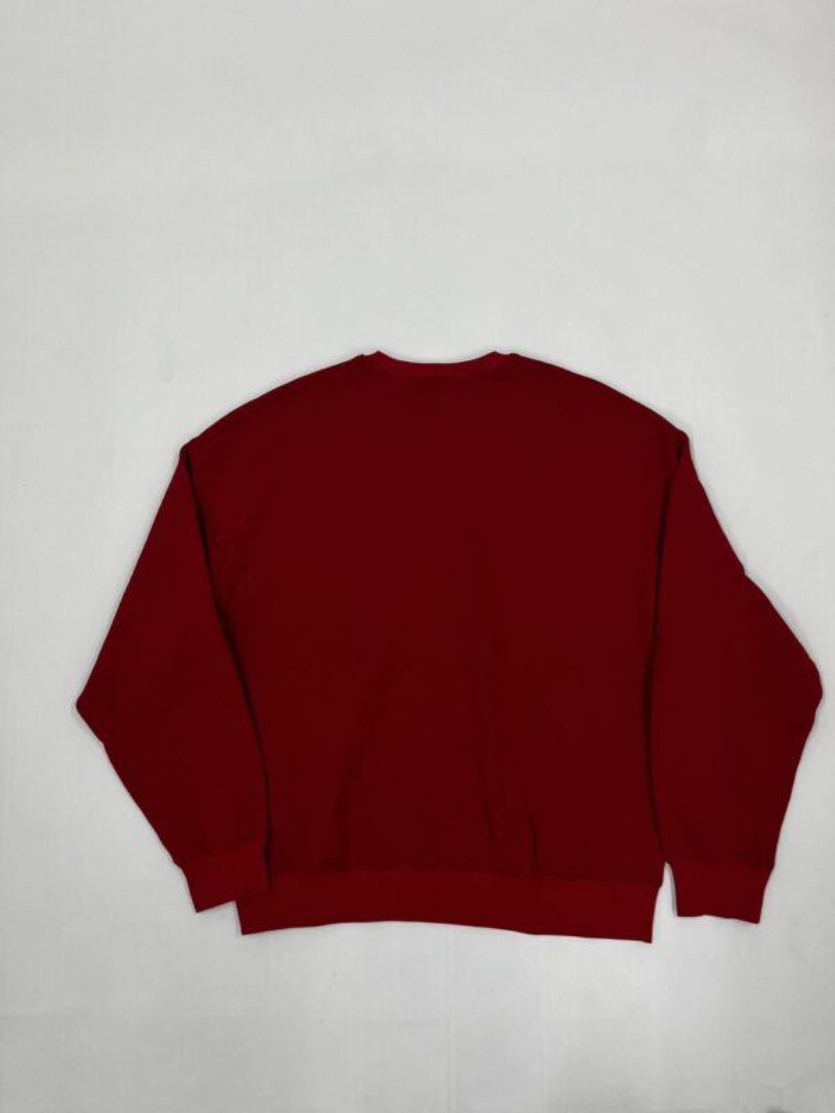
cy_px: 556
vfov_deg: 67.3
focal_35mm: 26
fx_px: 836
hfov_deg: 53.1
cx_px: 418
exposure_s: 1/100
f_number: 1.6
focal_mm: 5.1
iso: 125
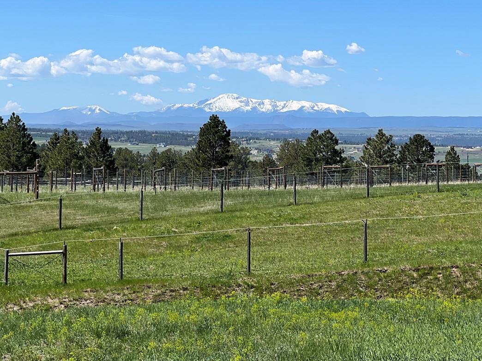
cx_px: 251
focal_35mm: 118
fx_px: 1643
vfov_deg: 12.5
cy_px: 107
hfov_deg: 16.7
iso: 32
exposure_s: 1/986
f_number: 2.8
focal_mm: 9
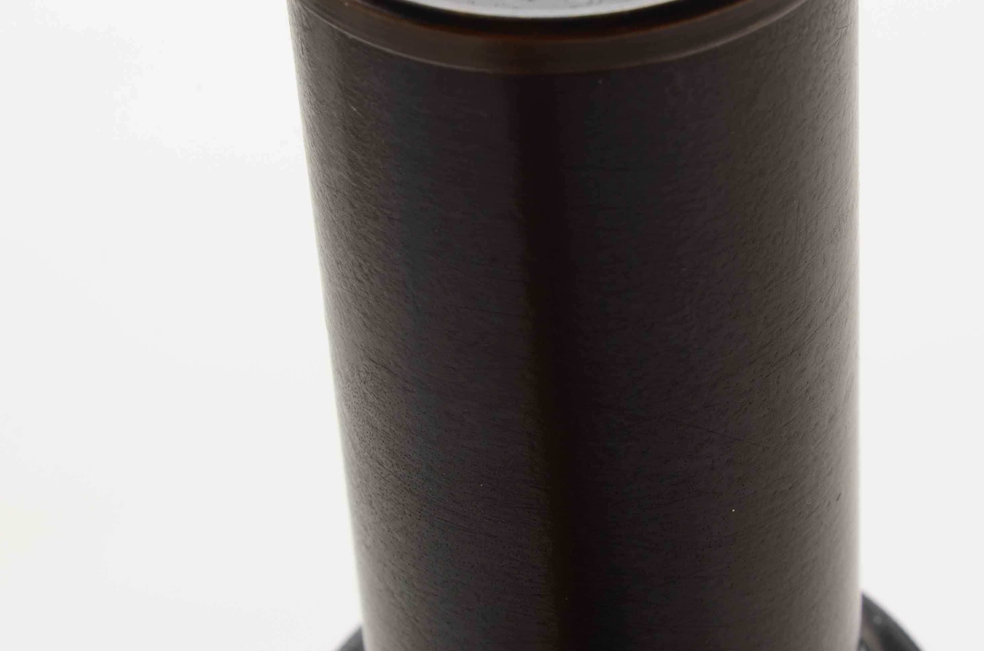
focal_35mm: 139
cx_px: 589
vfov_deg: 9.8
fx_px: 3787
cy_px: 150
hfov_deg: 14.8
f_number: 22
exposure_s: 1/160
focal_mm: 55
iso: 100
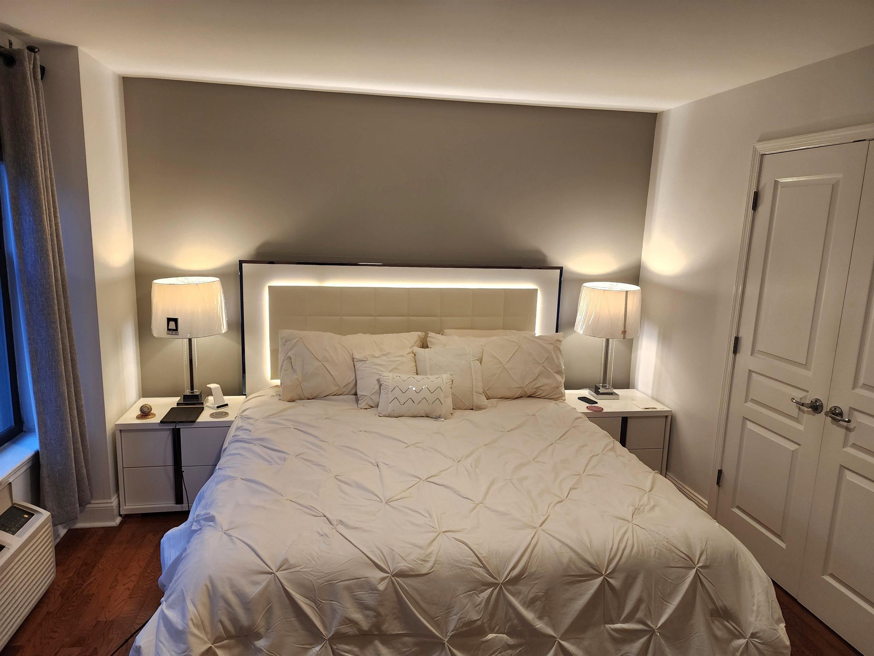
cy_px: 328
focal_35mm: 23
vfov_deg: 58.9
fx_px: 581
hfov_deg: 73.9
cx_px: 437
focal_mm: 6.4
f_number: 1.8
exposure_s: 1/120
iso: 160
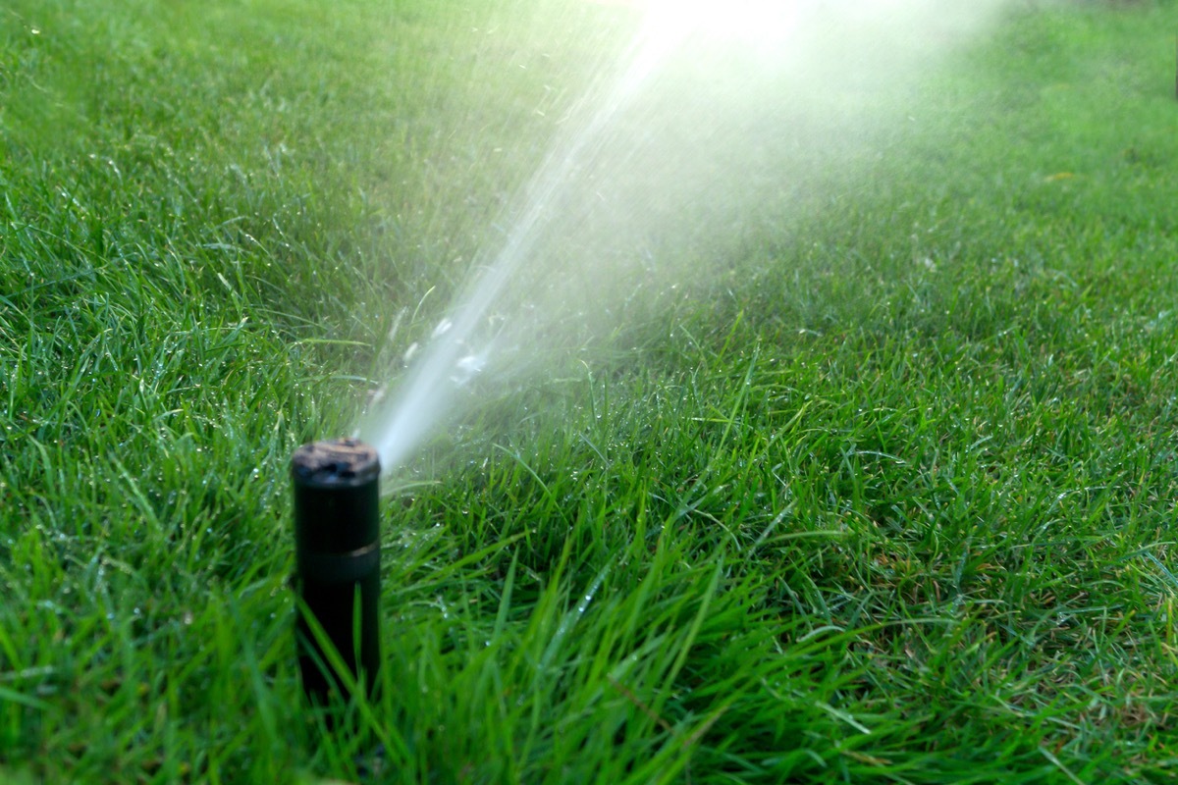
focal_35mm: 30
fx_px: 982
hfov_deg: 61.9
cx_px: 589
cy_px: 392
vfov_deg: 43.6
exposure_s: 1/100
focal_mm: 20
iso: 100
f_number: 3.5
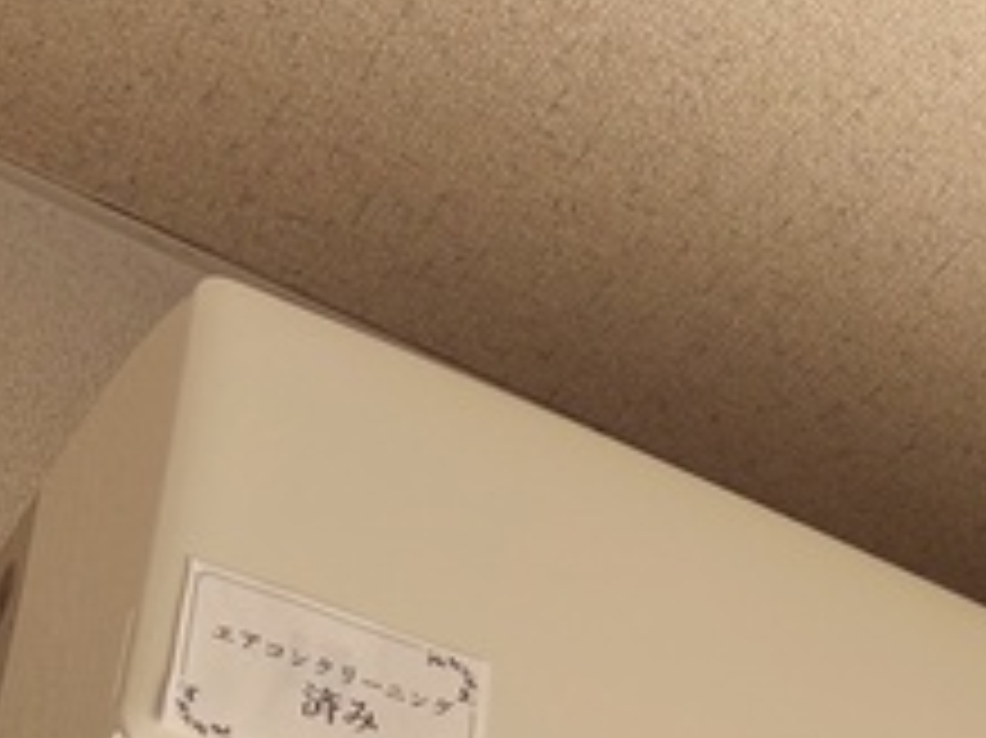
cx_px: 882
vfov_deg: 16.4
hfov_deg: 23.0
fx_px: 2363
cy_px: 1060
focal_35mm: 83
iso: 40
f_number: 1.6
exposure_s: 1/166
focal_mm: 5.96
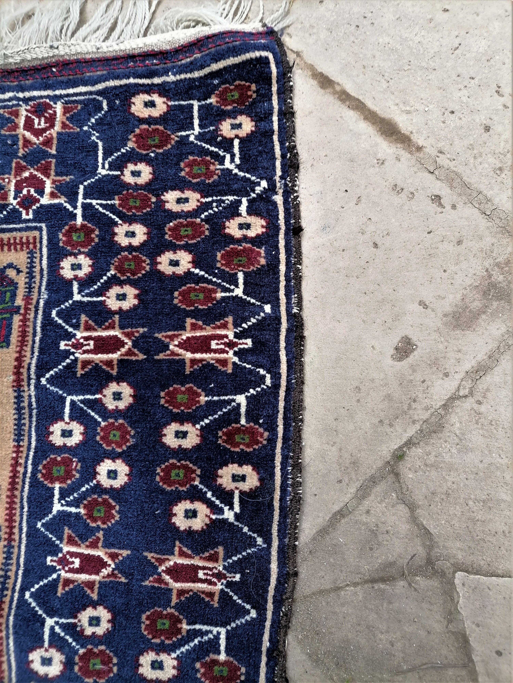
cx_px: 256
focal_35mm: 26
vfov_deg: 67.3
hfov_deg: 53.1
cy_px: 342
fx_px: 514
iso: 50
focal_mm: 5.4
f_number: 1.8
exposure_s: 1/50
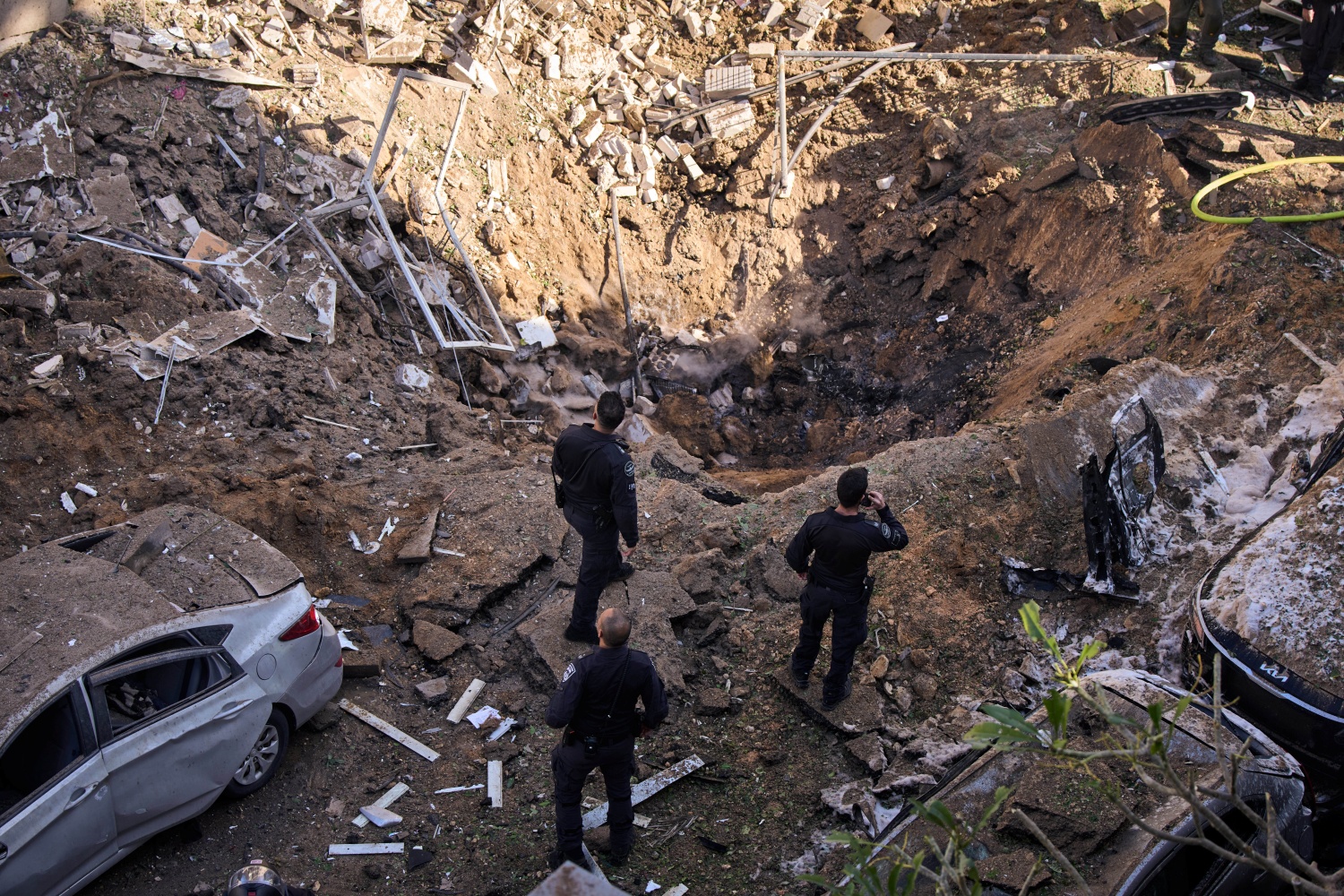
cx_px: 672
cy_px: 448
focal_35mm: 70
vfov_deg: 19.5
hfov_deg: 28.8
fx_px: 2613
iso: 250
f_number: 4
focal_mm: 70
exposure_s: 1/500
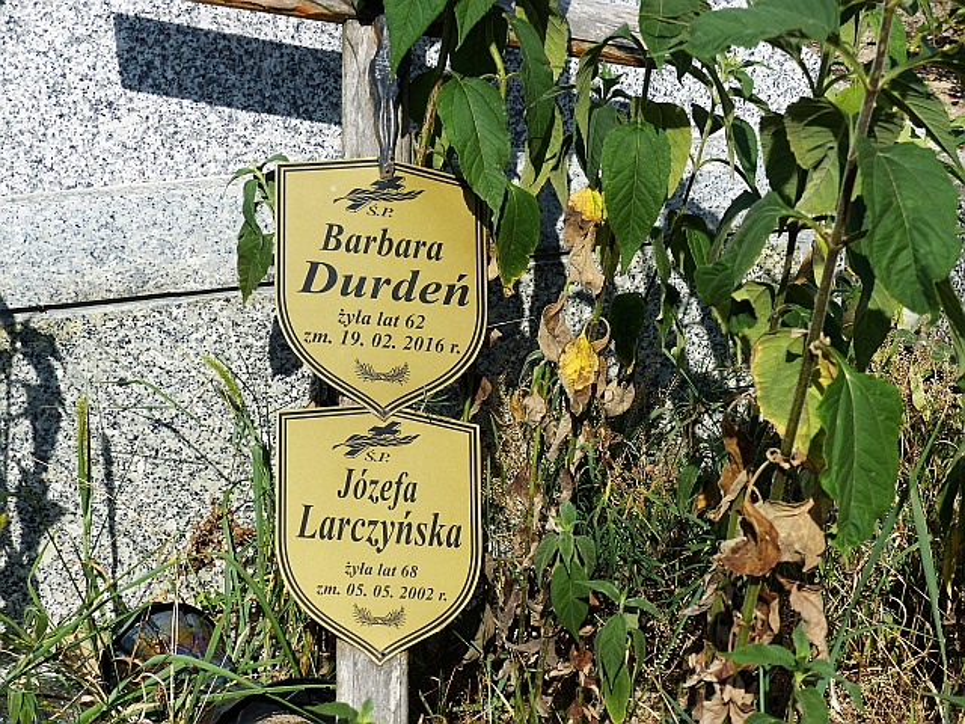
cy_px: 362
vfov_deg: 14.5
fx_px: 2843
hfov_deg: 19.3
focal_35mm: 102
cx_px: 482
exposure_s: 1/1000
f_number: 4
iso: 100
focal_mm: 18.3
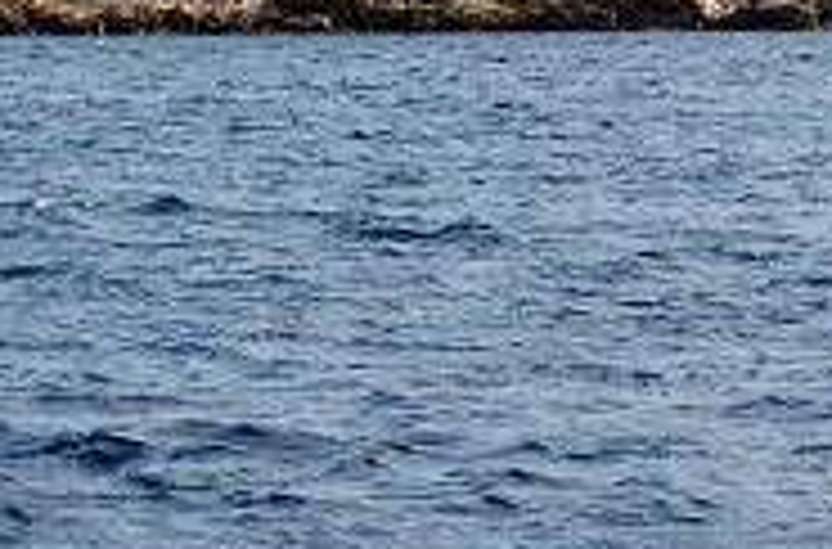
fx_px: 13083
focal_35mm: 568
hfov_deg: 3.6
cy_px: -853
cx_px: 1774
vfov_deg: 2.4
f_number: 4.5
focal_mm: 70
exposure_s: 1/4000
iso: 640
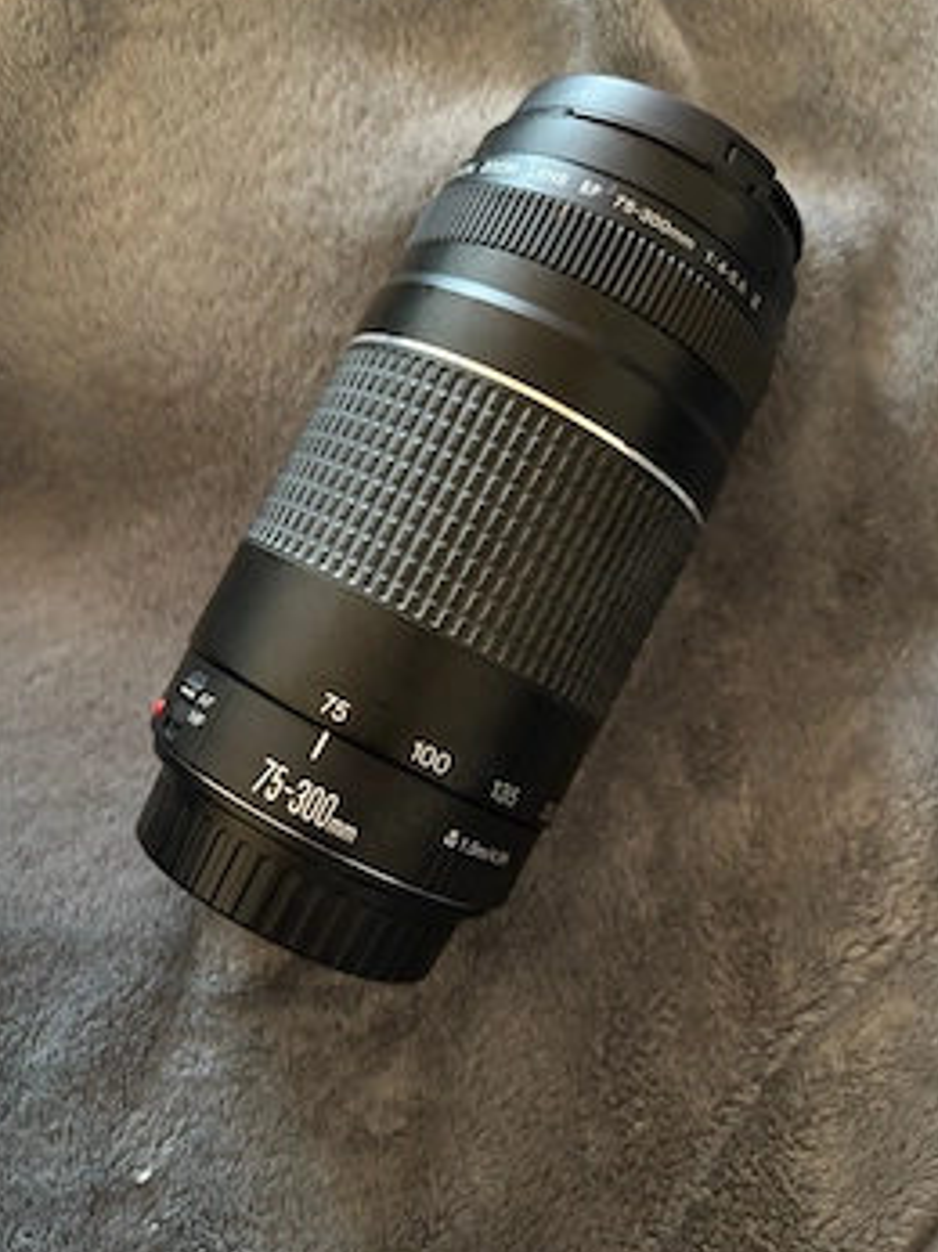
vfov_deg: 59.9
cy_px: 581
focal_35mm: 30
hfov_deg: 46.8
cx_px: 473
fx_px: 1085
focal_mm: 5.96
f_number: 1.6
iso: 640
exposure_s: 1/25
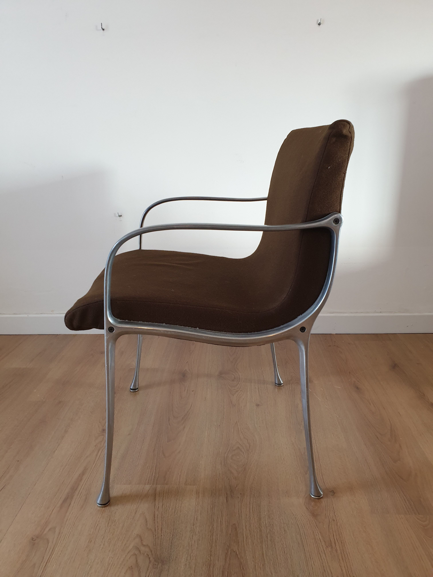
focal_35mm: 26
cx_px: 216
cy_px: 288
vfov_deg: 67.3
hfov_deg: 53.1
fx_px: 434
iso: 250
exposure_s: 1/25
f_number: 2.4
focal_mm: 4.3
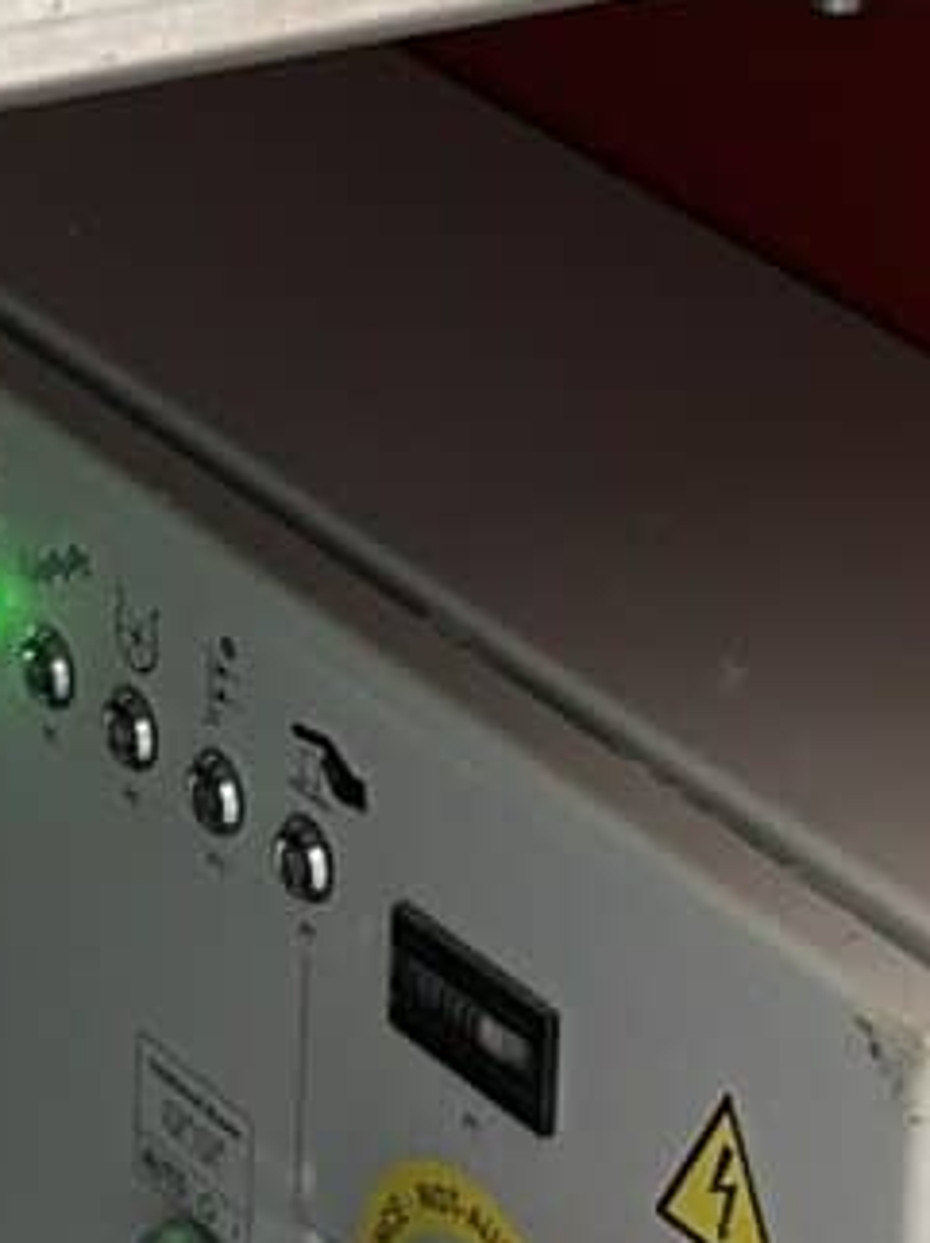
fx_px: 7425
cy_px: 19
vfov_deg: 9.5
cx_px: 255
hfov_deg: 7.2
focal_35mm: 207
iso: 125
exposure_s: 1/82
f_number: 1.5
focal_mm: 5.7
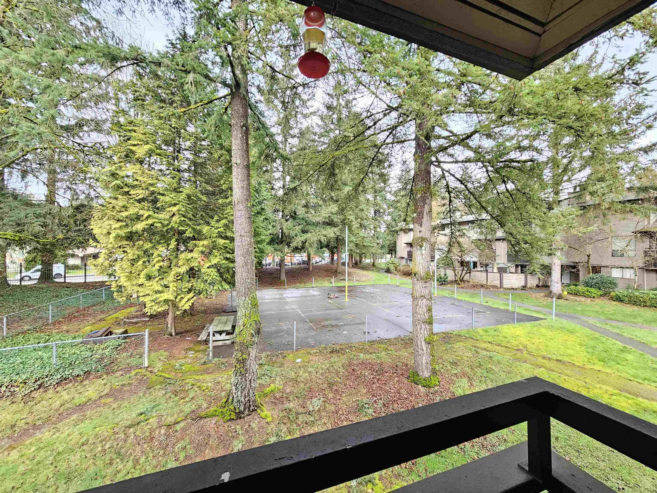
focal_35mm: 13
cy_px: 246
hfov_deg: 106.2
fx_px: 247
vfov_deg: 89.9
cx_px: 328
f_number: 2.2
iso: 100
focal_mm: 2.2
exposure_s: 1/60
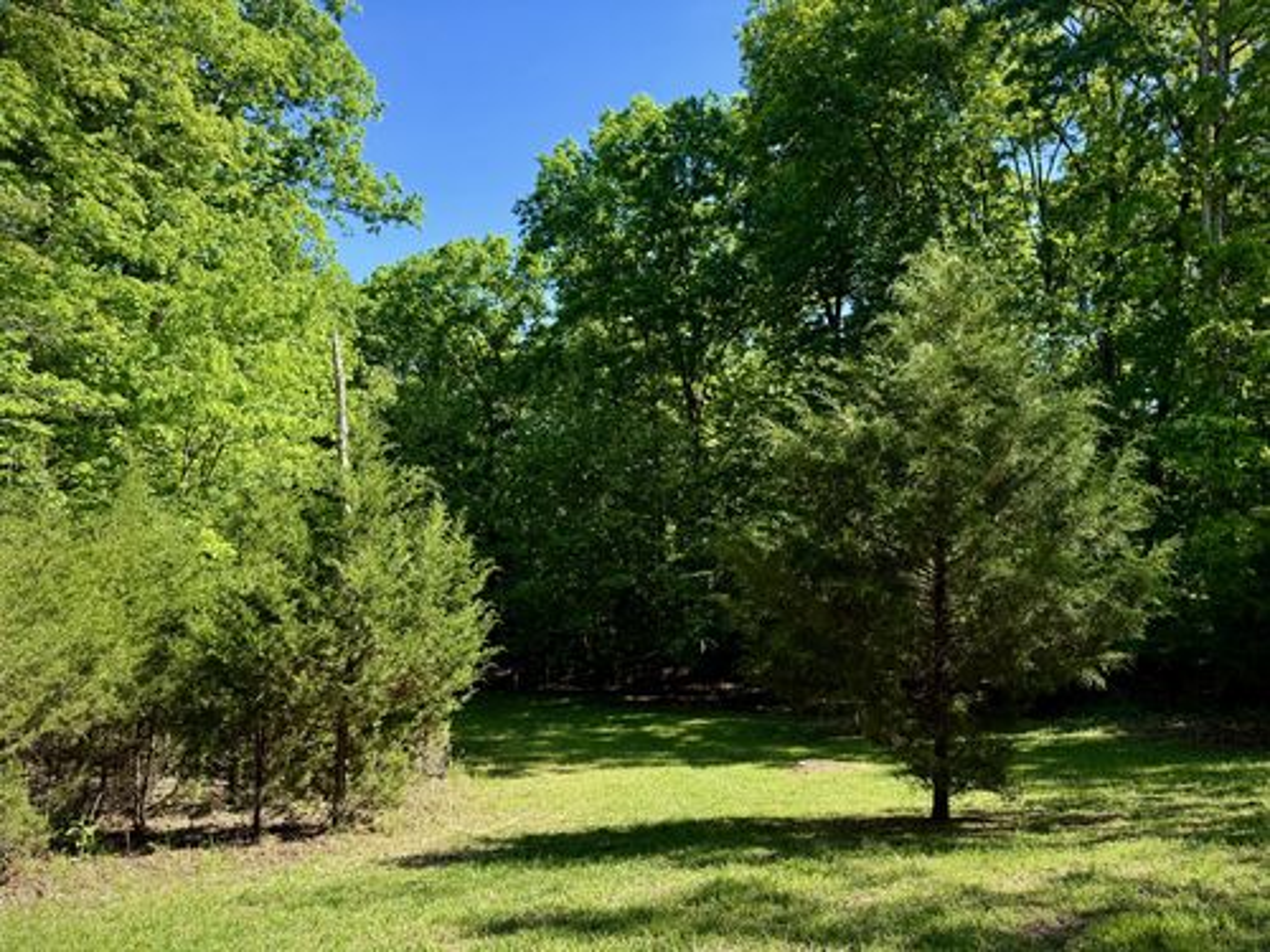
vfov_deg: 56.8
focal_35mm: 24
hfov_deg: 71.6
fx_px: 881
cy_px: 476
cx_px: 635
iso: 100
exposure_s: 1/1139
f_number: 1.78
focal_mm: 6.76
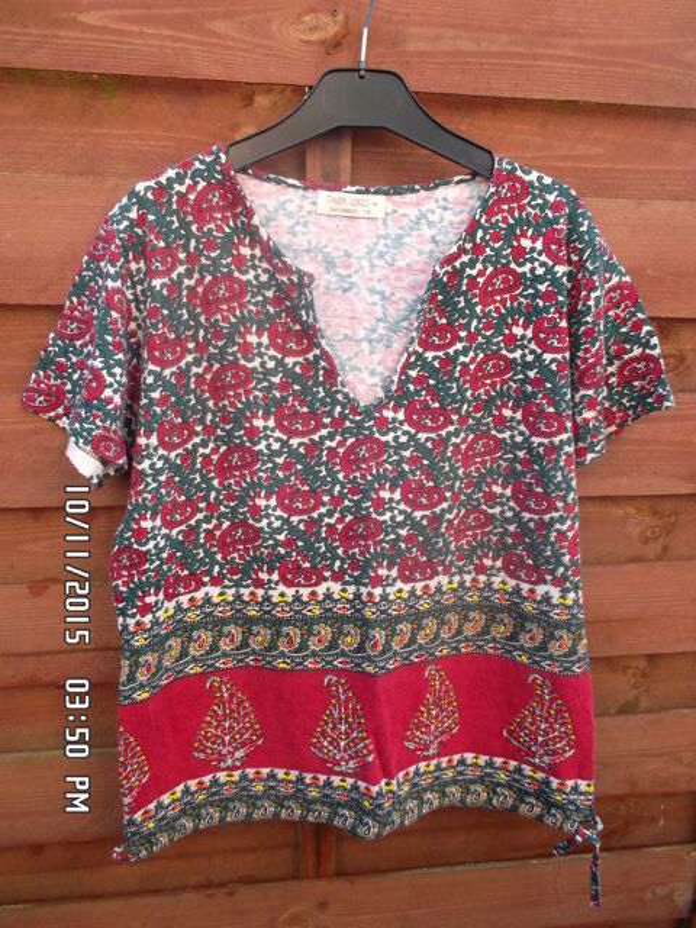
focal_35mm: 28
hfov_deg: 49.7
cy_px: 464
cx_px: 348
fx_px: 751
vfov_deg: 63.4
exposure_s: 1/45
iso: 84
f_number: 3.3
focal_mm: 4.1
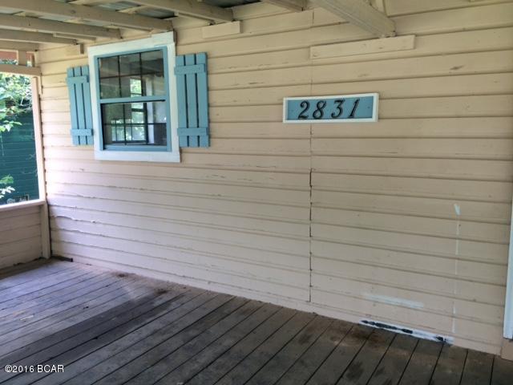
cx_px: 256
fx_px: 430
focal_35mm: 29
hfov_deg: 61.7
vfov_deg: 48.2
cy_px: 192
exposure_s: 1/120
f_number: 2.2
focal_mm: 4.15
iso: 32
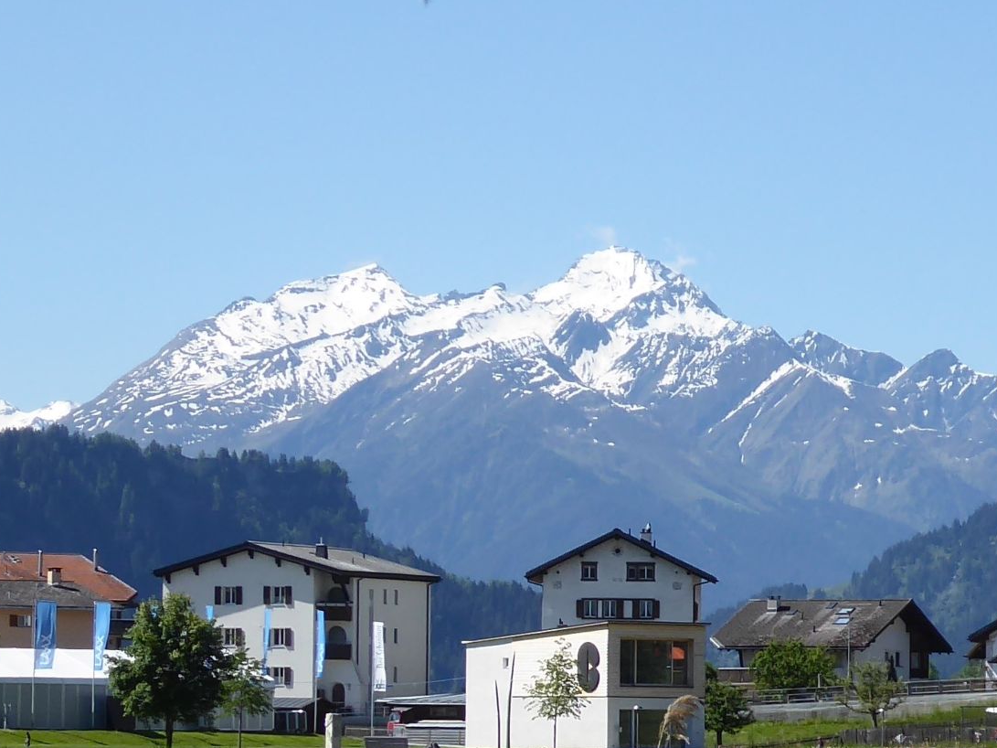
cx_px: 615
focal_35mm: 122
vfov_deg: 12.1
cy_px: 554
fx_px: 3513
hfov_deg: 16.1
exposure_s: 1/500
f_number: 4.3
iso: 80
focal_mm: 10.9
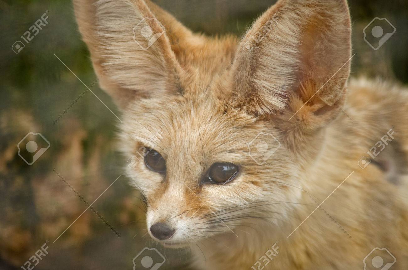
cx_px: 204
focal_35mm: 360
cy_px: 135
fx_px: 4071
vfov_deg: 3.8
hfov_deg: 5.7
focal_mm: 240
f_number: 5.3
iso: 900
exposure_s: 1/500
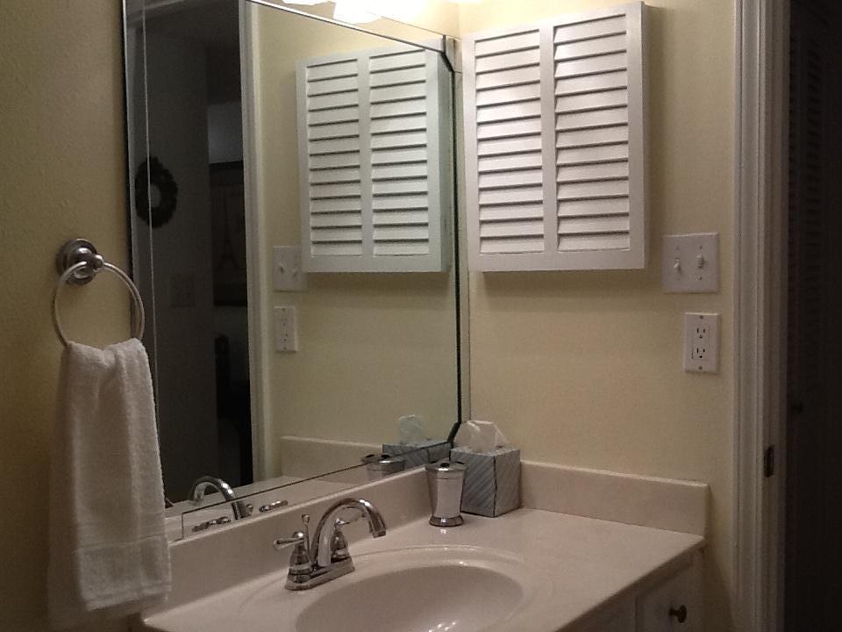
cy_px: 316
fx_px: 1070
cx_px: 421
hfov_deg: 42.9
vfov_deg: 32.9
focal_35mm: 44
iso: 80
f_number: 2.4
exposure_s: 1/120
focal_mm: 2.03
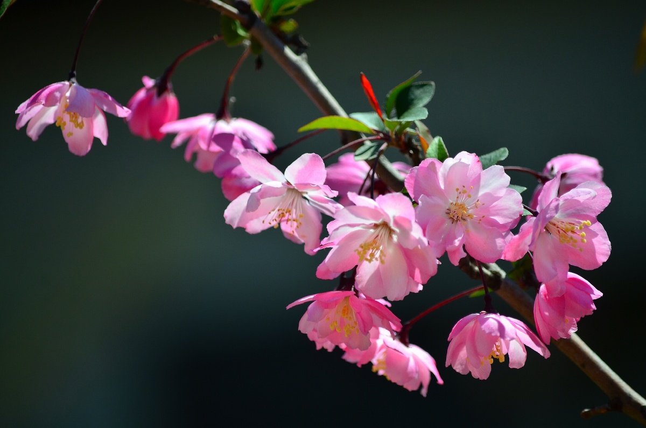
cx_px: 323
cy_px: 214
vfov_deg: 3.8
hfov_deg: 5.7
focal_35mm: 360
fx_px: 6447
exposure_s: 1/2000
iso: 200
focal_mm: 240
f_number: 5.3
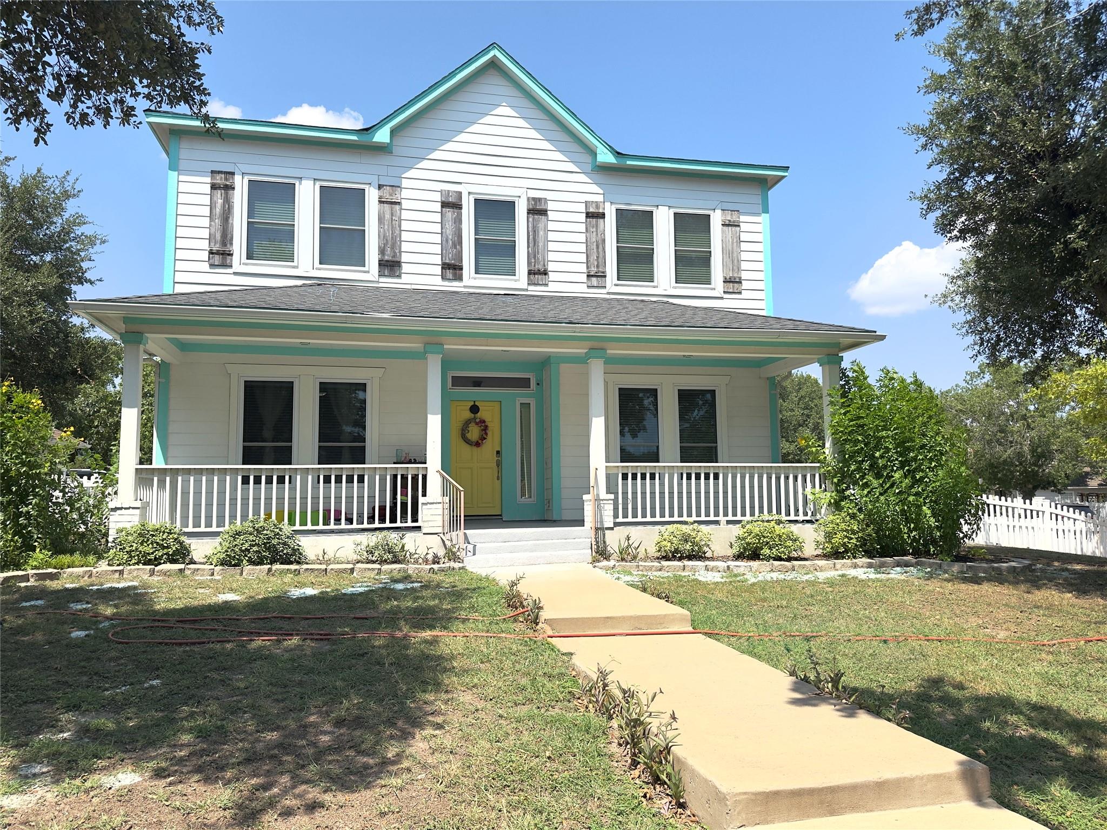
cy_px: 415
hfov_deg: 71.6
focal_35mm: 24
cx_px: 554
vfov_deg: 56.8
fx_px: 768
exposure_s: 1/5814
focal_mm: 6.76
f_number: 1.78
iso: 80
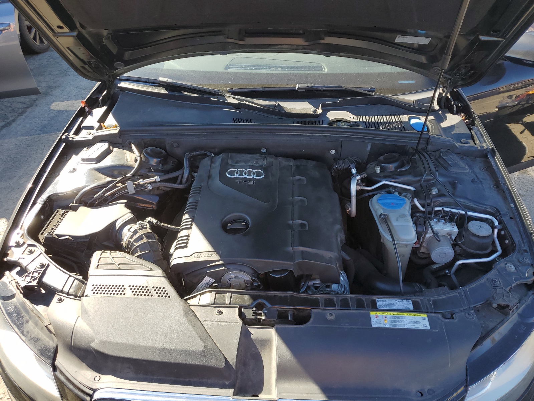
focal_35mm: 26
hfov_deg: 67.3
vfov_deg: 53.1
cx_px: 267
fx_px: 401
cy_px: 200
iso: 50
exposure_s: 1/476
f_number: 1.5
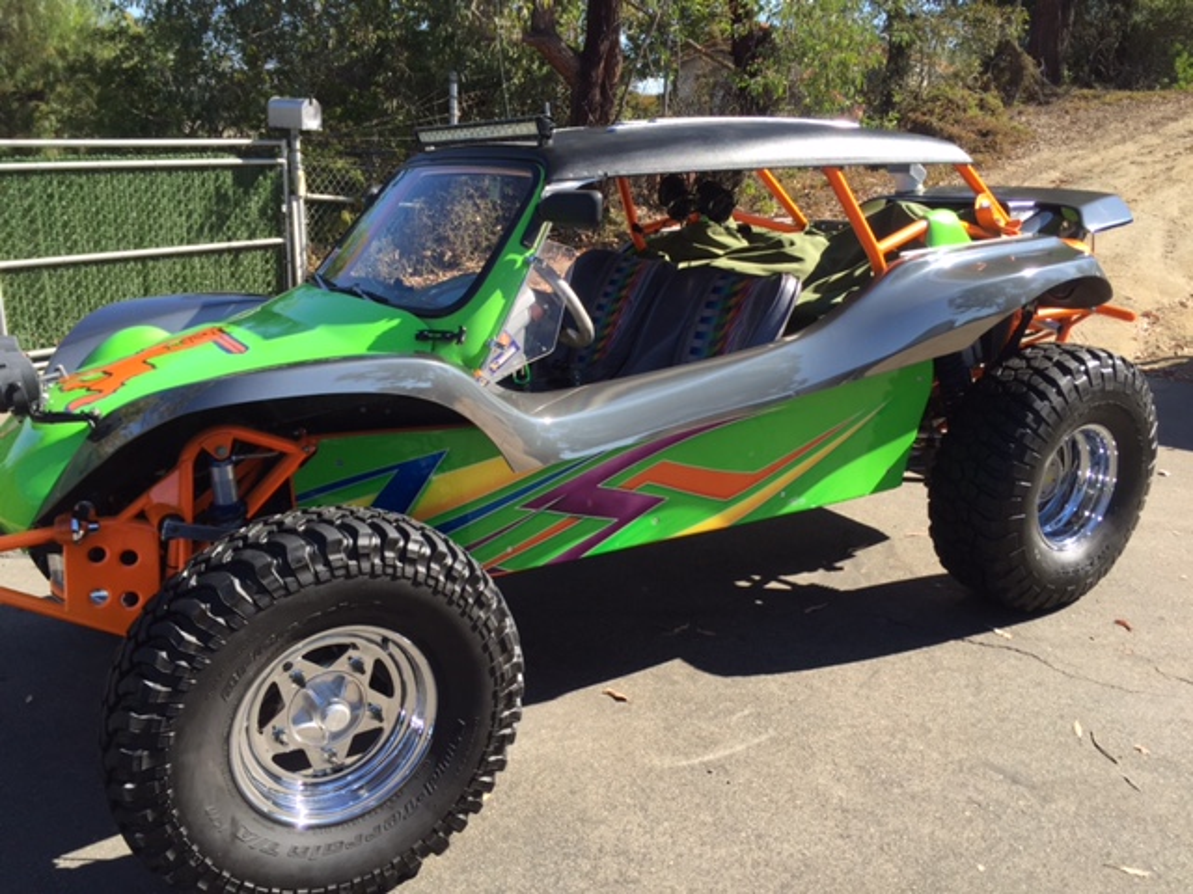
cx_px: 596
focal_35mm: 29
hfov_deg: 61.7
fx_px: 999
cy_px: 447
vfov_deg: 48.2
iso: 32
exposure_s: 1/694
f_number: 2.2
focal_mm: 4.15
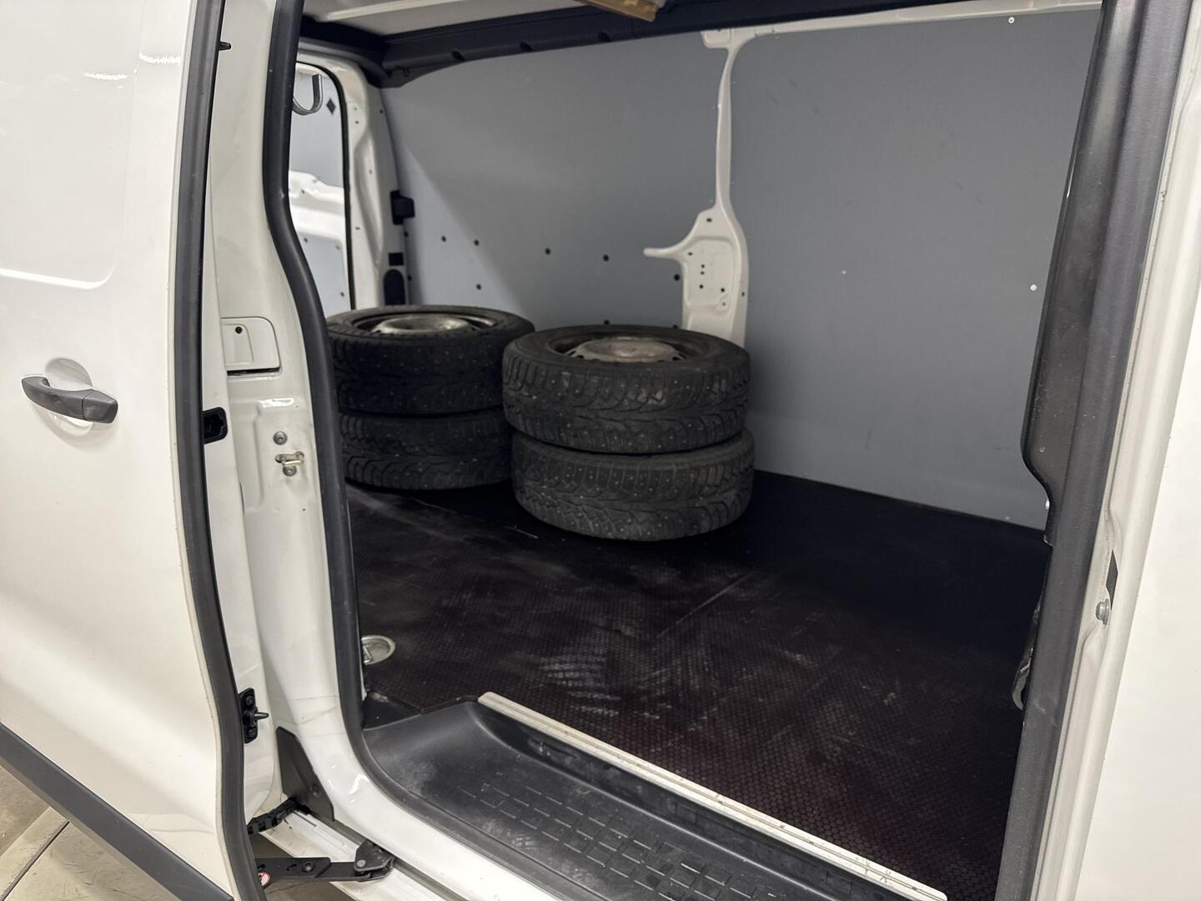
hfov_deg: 71.6
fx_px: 833
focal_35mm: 24
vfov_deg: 56.8
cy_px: 450
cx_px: 600
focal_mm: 6.76
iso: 160
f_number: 1.78
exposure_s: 1/50
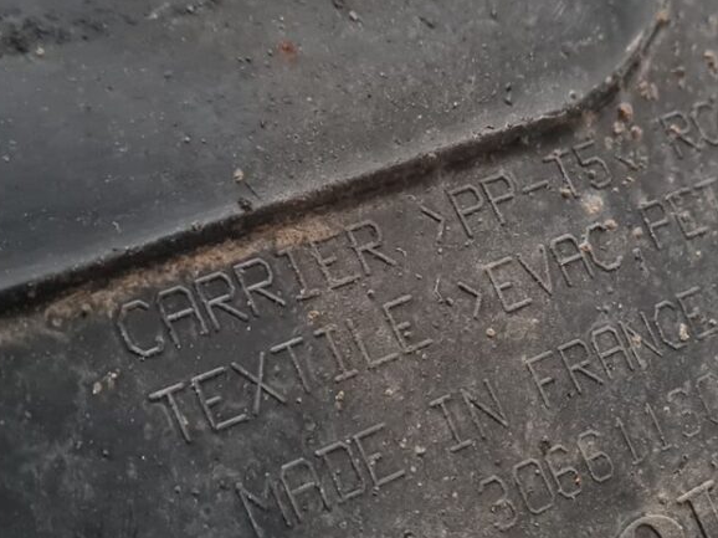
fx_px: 1306
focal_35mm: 63
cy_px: 327
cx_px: 457
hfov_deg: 30.6
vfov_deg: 23.2
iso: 800
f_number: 1.8
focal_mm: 5.4
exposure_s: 1/25
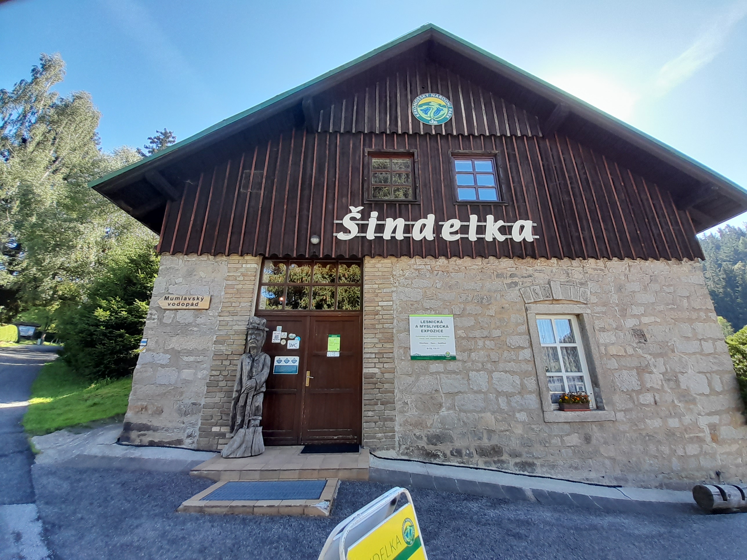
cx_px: 374
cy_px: 280
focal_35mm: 13
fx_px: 281
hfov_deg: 106.2
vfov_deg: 89.9
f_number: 2.2
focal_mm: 1.13
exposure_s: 1/179
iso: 40
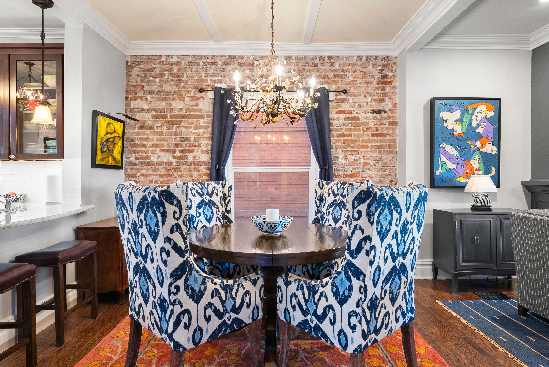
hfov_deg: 83.9
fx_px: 305
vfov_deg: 62.0
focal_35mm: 20
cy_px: 184
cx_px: 274
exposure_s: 1/4
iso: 640
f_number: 8
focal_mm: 20
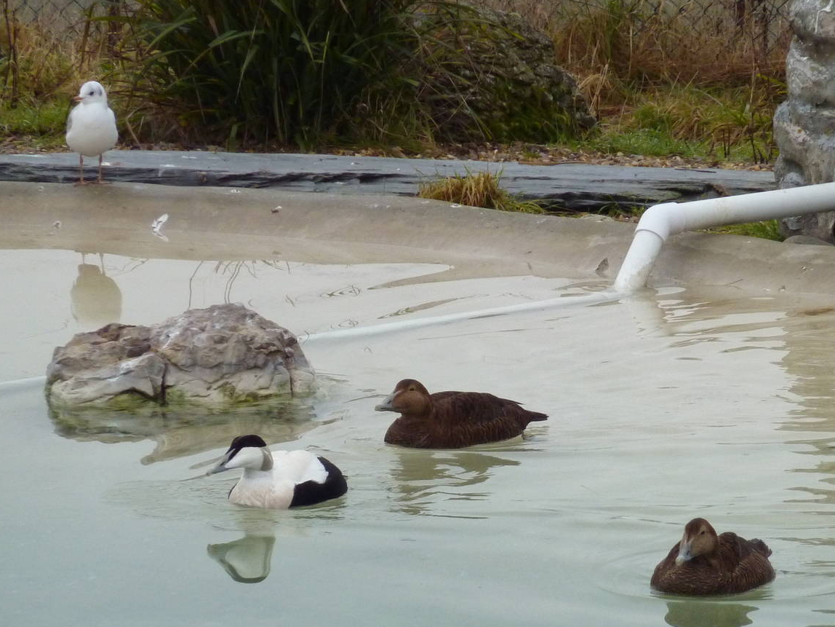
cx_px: 538
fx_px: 10083
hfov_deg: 4.7
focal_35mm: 418
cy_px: 427
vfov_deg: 3.6
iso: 320
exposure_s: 1/250
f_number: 4.9
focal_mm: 49.2
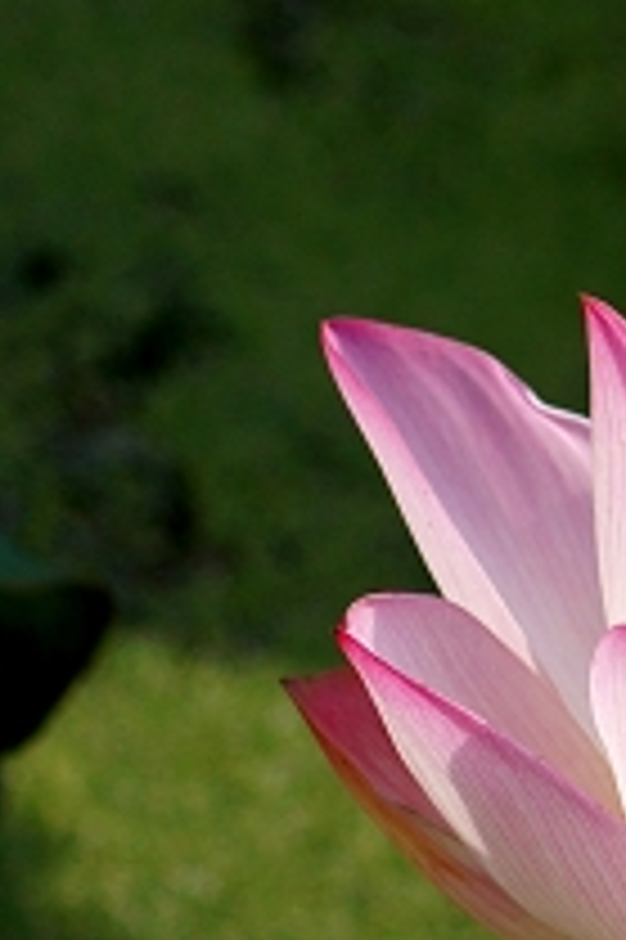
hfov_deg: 2.2
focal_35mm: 631
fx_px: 16485
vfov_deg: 3.3
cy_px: 769
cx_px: 977
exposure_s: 1/1000
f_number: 5
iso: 200
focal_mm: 110
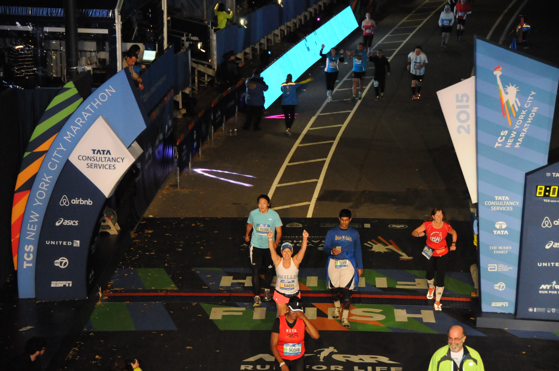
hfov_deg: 20.9
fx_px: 1512
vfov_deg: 14.0
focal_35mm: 98
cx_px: 280
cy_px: 186
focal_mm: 65
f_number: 5
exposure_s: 1/200
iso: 3200
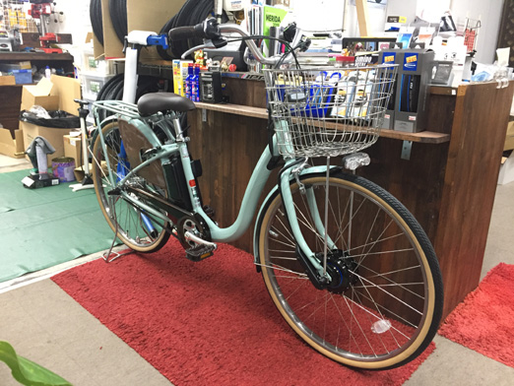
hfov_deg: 61.6
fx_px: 431
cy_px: 193
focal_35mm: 29
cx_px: 257
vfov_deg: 48.3
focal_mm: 4.15
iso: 200
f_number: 2.2
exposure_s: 1/30
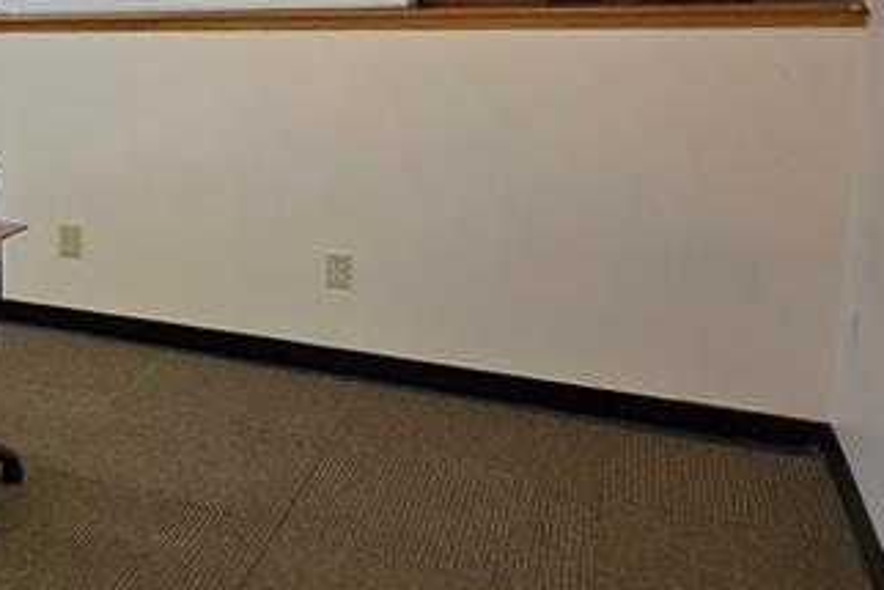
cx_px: -280
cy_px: 129
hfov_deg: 32.9
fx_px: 1056
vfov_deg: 30.6
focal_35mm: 43
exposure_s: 1/120
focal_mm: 2.2
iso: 200
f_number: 1.9
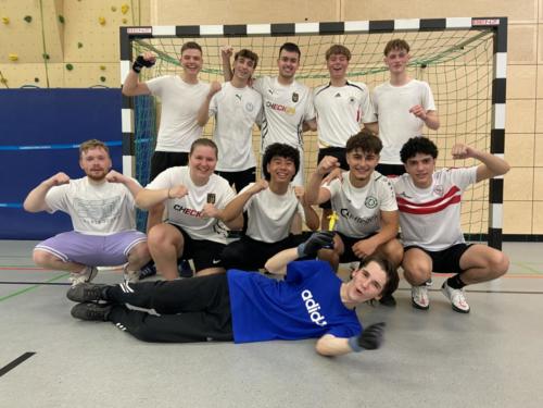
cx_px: 272
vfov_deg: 53.1
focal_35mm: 26
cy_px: 204
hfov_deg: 67.3
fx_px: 408
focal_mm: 4.25
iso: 125
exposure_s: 1/50
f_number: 1.8
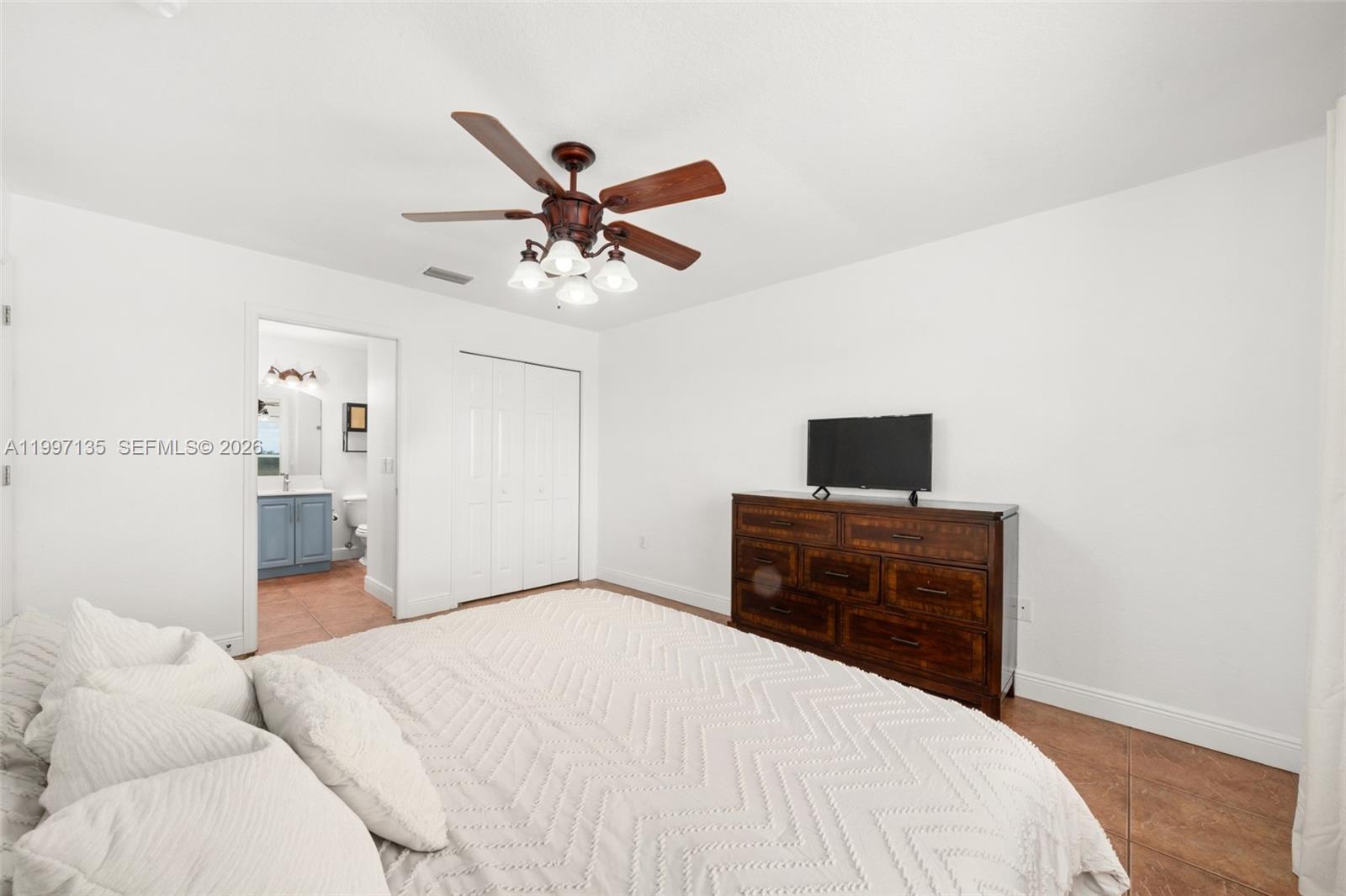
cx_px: 673
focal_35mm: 13
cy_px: 448
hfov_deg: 108.3
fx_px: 486
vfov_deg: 85.4
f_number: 11
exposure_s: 1/8
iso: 400
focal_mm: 13
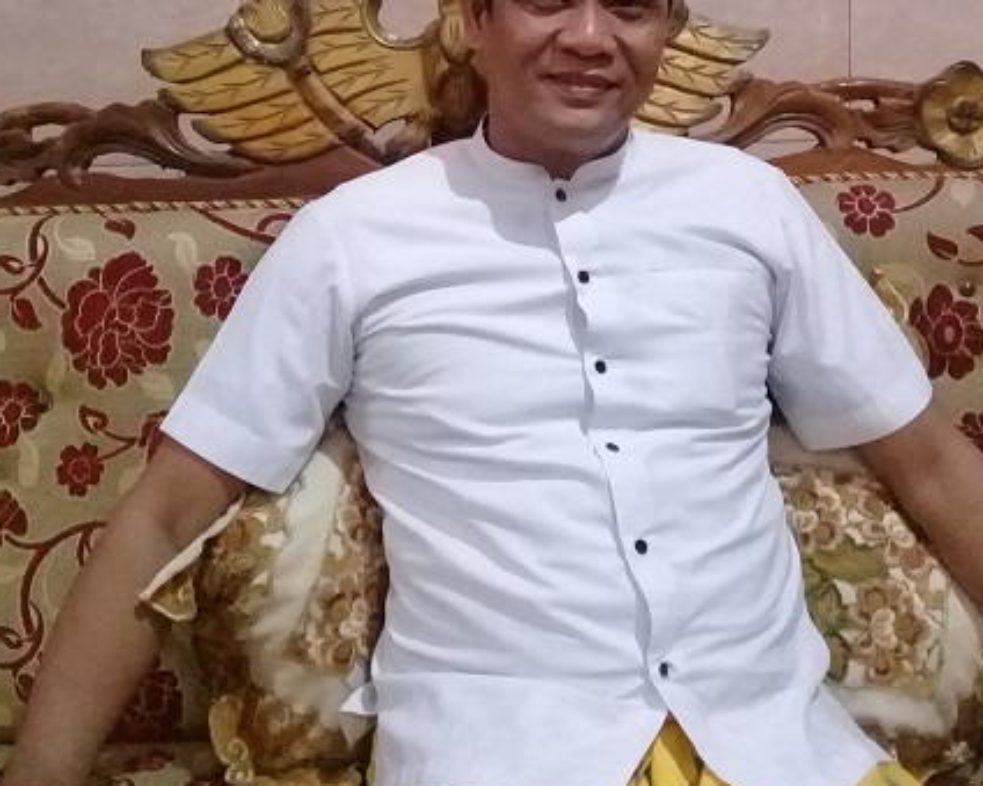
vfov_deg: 29.8
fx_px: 1454
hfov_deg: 37.3
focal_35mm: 50
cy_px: 201
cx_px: 519
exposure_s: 1/17
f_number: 2.2
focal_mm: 3.3
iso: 1250
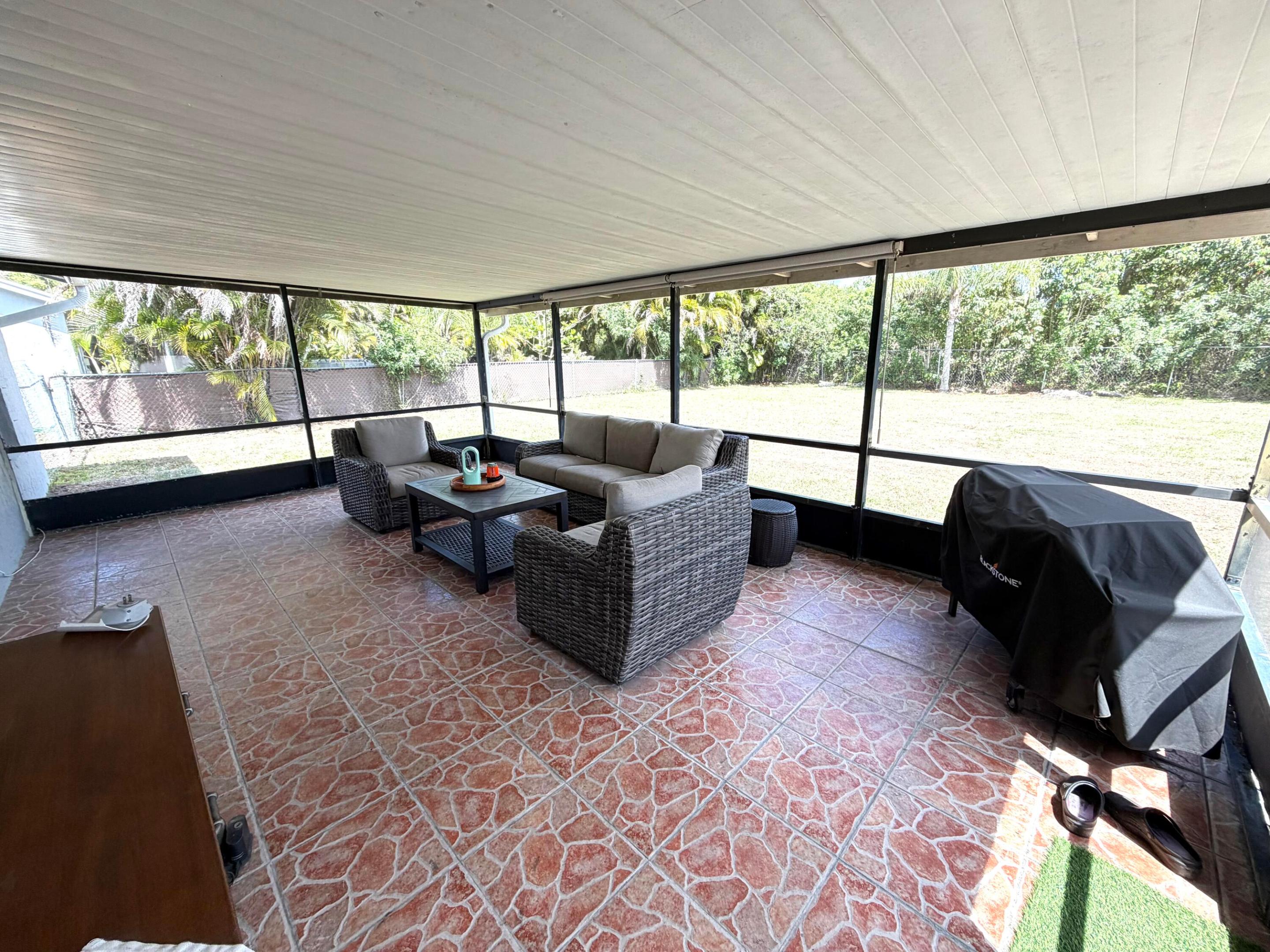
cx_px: 635
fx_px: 514
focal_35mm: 14
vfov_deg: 85.7
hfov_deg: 102.1
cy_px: 476
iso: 40
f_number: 2.2
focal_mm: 2.22
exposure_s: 1/150
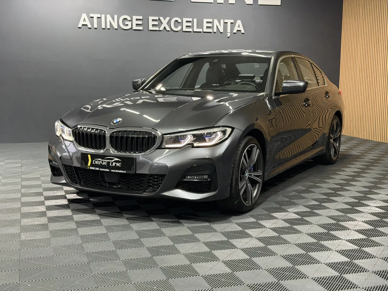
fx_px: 538
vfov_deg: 30.3
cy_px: 146
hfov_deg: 39.7
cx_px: 194
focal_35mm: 48
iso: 320
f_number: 1.78
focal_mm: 6.76
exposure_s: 1/100
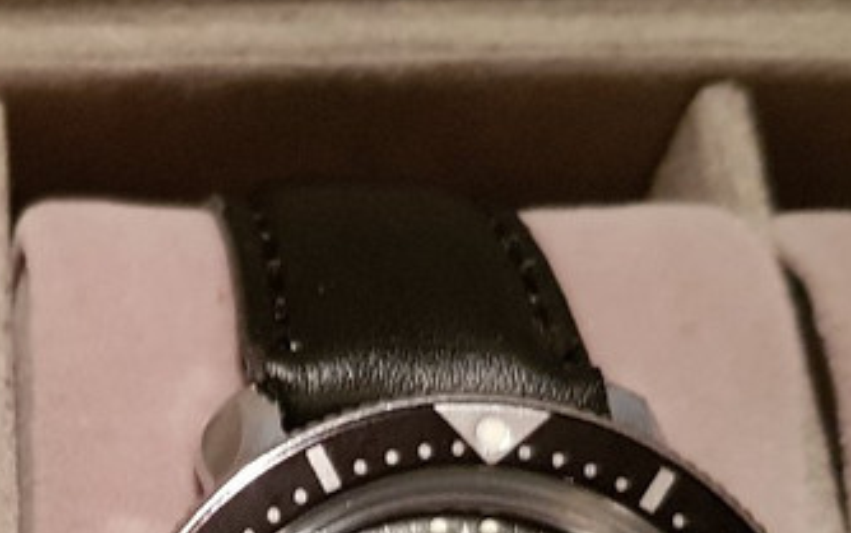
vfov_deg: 14.4
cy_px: 655
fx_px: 2042
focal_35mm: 88
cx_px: -62
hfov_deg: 22.4
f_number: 1.7
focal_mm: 4.2
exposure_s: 1/17
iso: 250
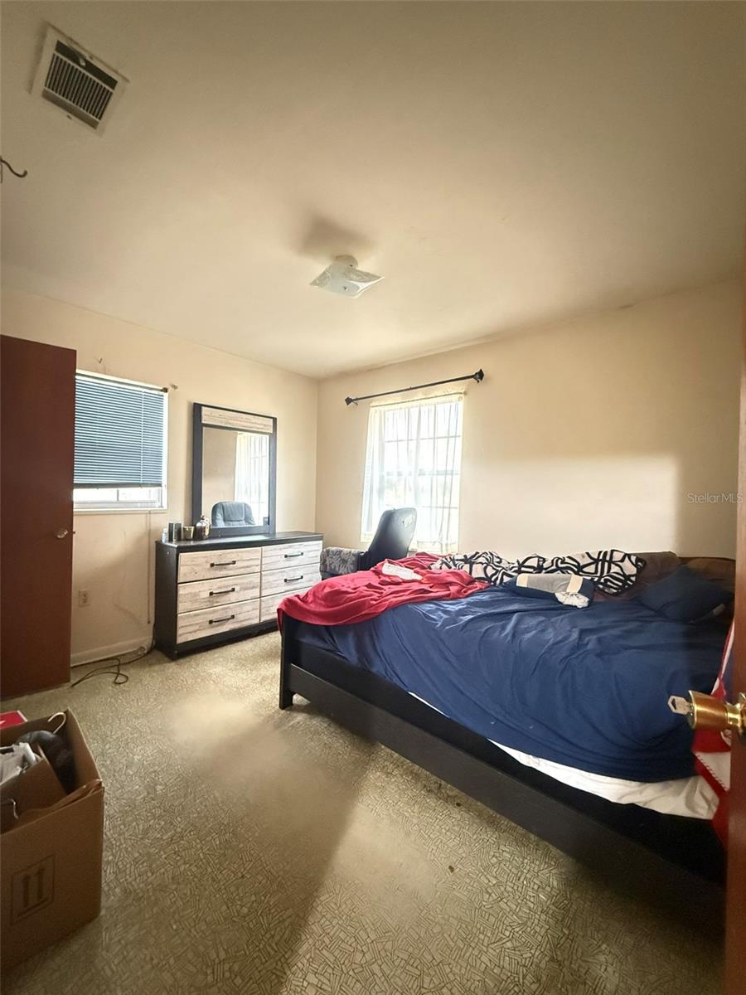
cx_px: 373
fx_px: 402
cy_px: 498
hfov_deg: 85.7
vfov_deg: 102.1
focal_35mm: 14
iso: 2500
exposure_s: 1/24
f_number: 2.2
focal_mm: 2.22
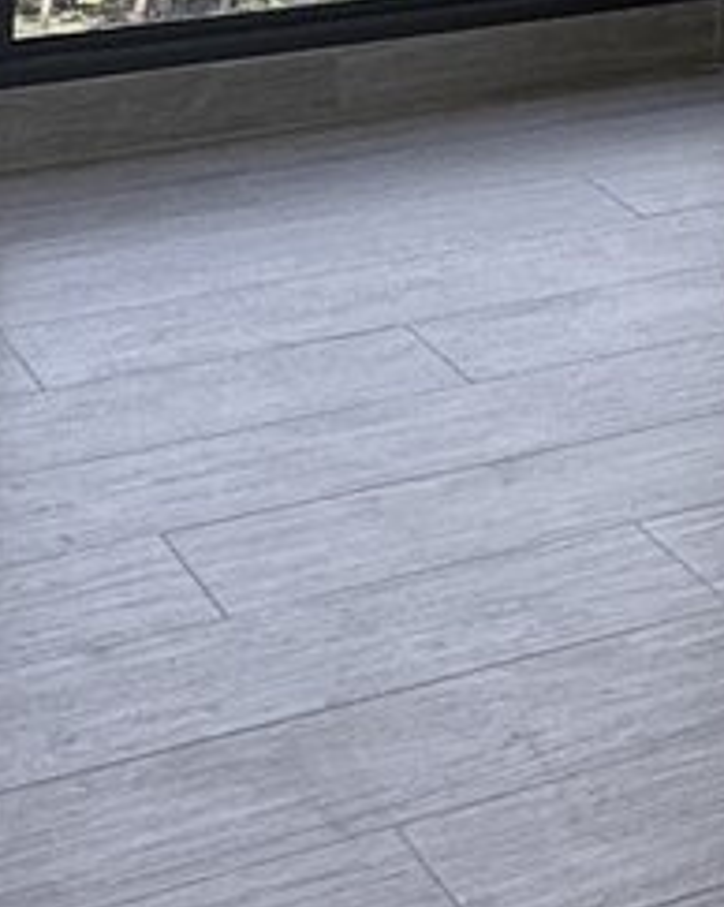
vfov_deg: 14.3
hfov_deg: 13.6
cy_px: -993
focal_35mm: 108
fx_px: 2896
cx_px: 982
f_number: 2.2
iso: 40
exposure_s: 1/631
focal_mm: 2.22
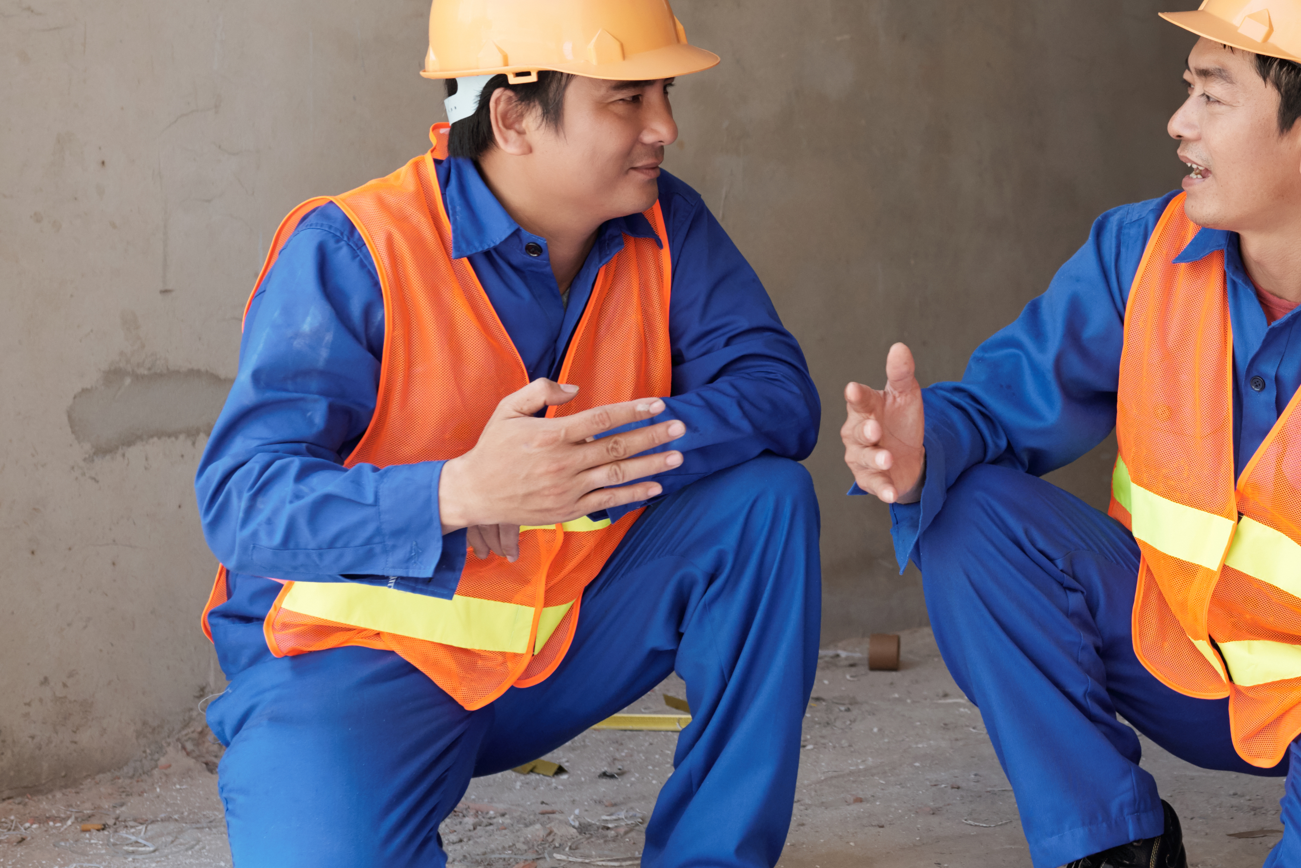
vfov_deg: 18.7
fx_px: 2639
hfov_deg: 26.3
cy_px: 331
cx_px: 1294
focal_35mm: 73
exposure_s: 1/500
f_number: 5
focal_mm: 35
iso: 500
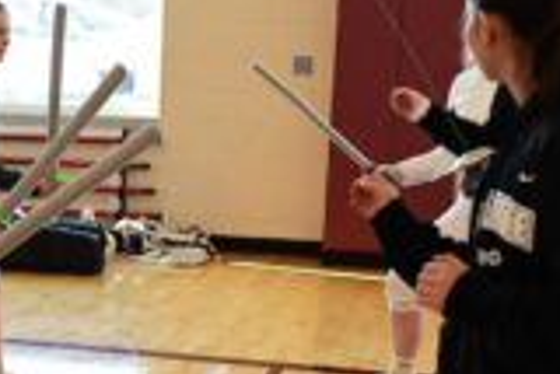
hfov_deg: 20.8
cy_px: 393
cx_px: -35
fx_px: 1464
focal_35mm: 94
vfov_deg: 14.3
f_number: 4.5
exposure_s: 1/1250
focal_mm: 32
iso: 5000
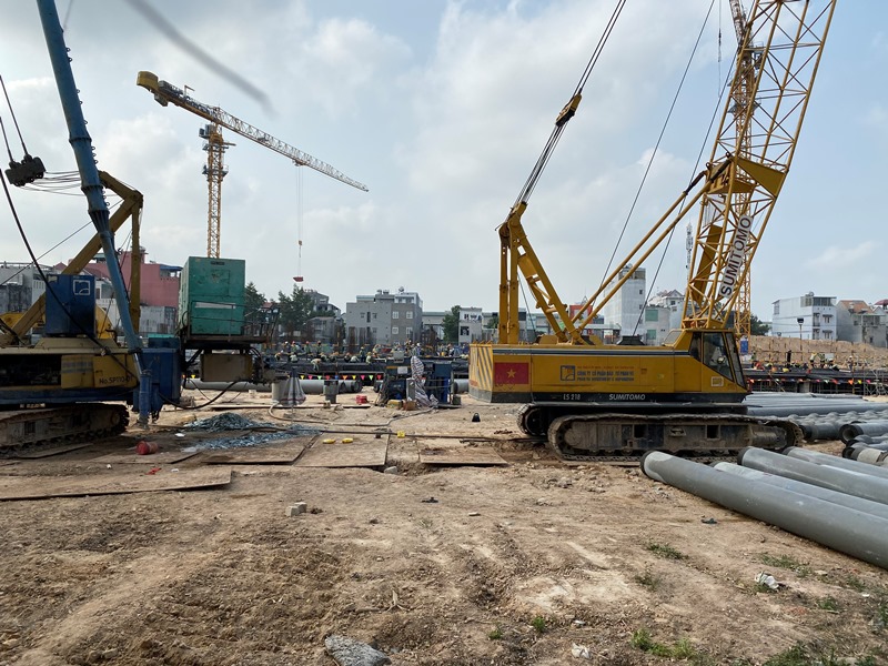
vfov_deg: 53.1
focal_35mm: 26
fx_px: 667
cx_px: 444
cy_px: 333
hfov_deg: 67.3
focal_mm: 4.25
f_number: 1.8
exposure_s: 1/4132
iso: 32
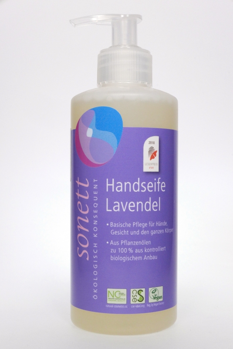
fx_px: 630
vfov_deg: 30.9
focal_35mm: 65
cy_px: 174
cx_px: 116
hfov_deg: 21.0
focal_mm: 29.3
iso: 1600
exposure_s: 1/60
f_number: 16
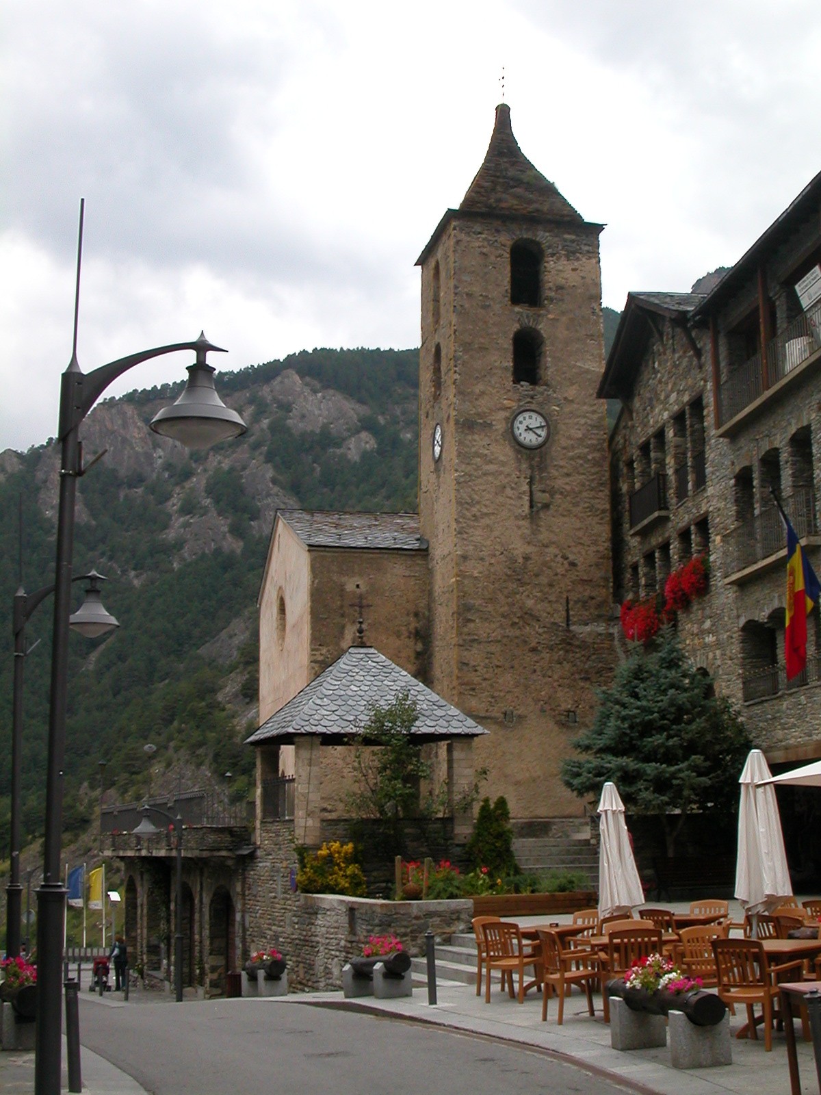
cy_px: 548
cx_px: 410
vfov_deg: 38.9
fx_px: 1550
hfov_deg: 29.7
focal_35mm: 49
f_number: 5.2
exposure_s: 1/202
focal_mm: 7.5
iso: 100
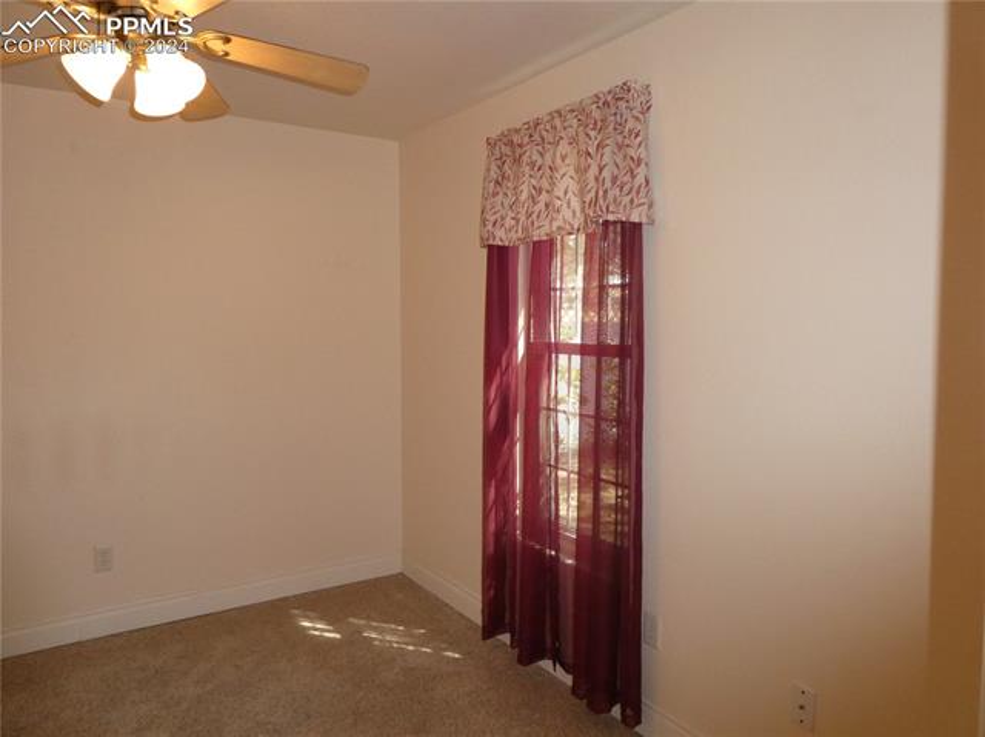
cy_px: 368
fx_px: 682
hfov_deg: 71.6
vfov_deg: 56.8
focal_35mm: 24
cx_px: 492
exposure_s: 1/60
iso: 320
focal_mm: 4.3
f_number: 3.3
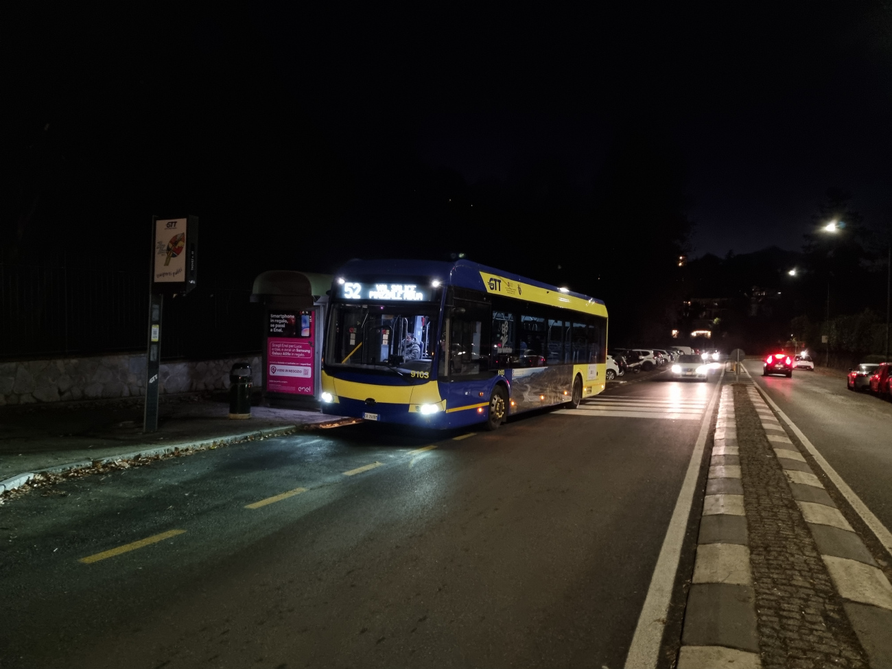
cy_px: 334
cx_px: 446
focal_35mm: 26
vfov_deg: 53.1
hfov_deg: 67.3
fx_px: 670
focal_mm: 5.4
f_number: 1.8
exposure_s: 1/25
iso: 640
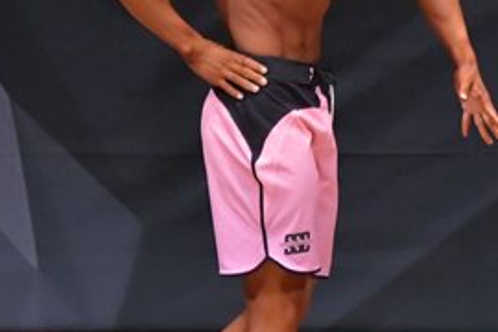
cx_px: 512
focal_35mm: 819
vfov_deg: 1.7
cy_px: 148
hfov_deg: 2.5
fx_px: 11329
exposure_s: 1/400
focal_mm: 190
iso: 6400
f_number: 5.6
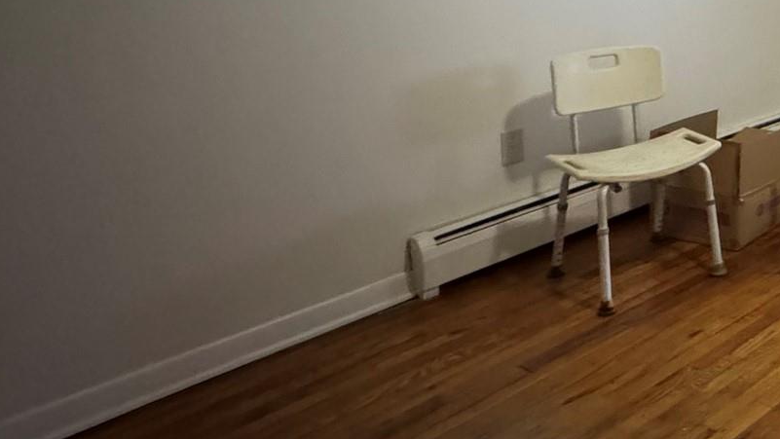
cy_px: -11
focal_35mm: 39
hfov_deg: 36.3
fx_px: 807
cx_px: 987
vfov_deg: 28.4
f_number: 2.2
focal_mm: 2.22
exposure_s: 1/40
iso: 1250
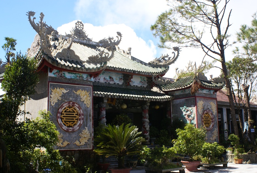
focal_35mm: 40
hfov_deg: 48.4
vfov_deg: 33.5
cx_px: 126
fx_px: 286
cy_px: 85
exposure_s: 1/50
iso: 200
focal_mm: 26
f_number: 18
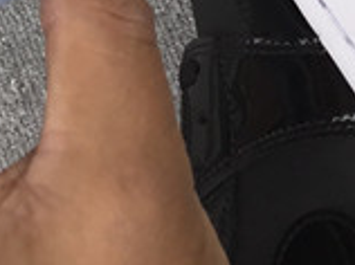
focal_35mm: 177
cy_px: -450
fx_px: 1812
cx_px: -117
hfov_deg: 10.9
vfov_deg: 7.6
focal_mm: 3.3
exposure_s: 1/100
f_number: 2.4
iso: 25
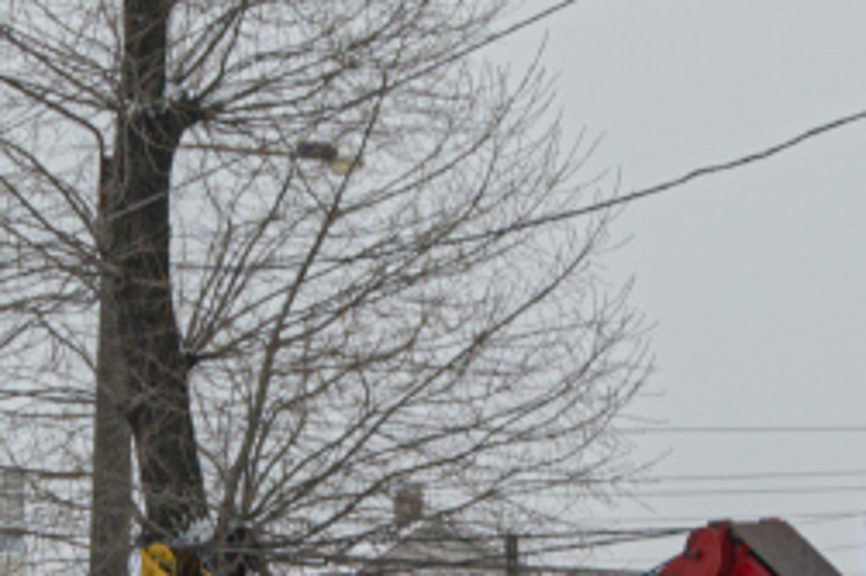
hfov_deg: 5.3
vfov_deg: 3.5
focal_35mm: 388
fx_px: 9327
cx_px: 83
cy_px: 666
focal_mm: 50
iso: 100
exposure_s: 1/100
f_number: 7.1
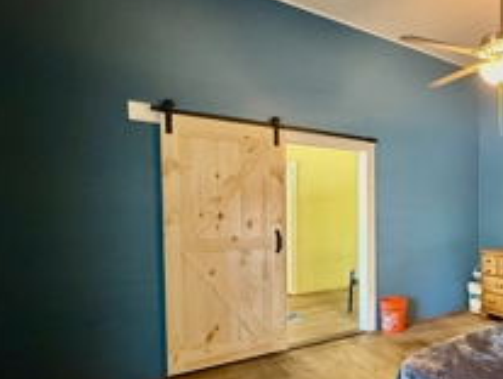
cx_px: 471
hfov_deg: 54.8
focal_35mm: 27
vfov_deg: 51.1
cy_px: 228
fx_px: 393
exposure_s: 1/40
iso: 1250
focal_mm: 2.22
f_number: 2.2
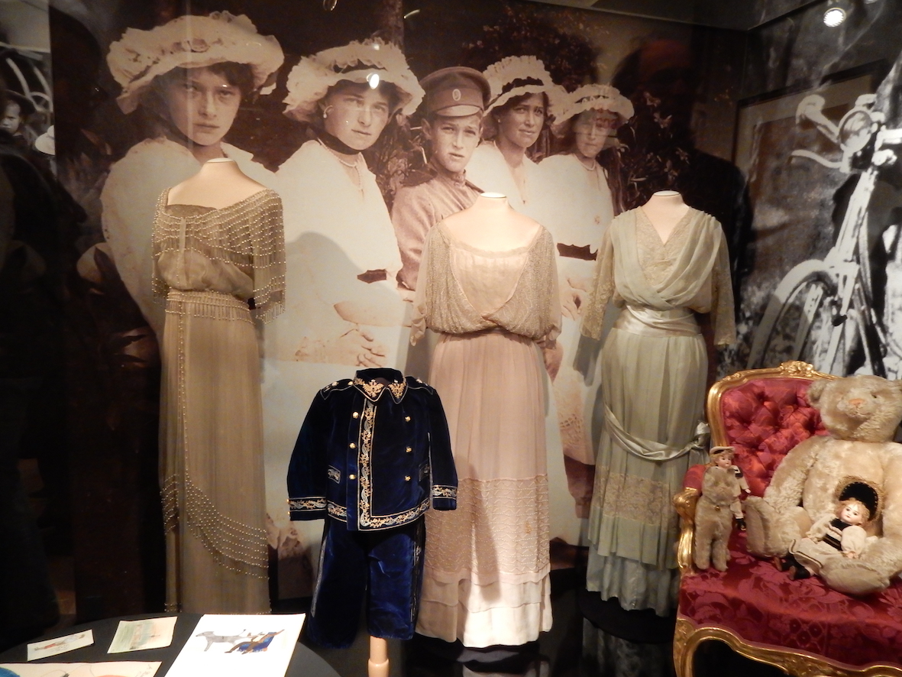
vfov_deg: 54.9
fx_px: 651
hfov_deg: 69.4
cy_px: 338
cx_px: 451
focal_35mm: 25
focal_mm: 4.5
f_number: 3.7
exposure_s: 1/8
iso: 800
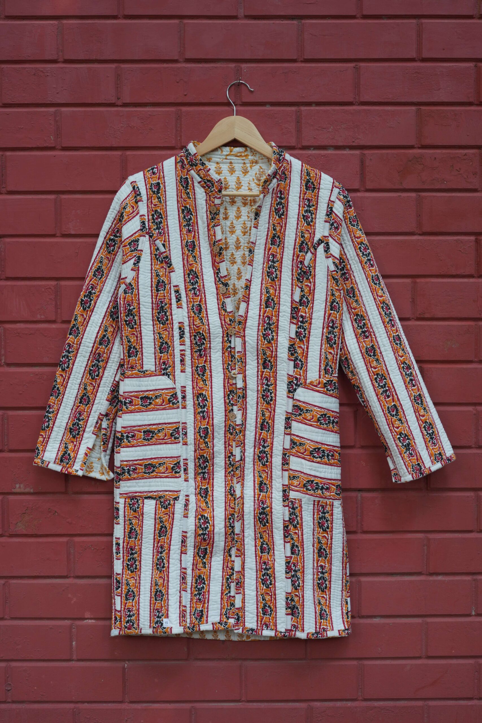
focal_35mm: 50
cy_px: 362
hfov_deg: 27.0
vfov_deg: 39.6
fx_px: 1004
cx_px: 241
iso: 500
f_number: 8
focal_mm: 50
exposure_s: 1/160
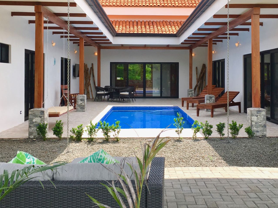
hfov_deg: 61.7
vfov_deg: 48.2
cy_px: 104
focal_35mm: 29
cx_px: 139
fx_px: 233
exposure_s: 1/725
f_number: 2.2
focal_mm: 4.15
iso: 25
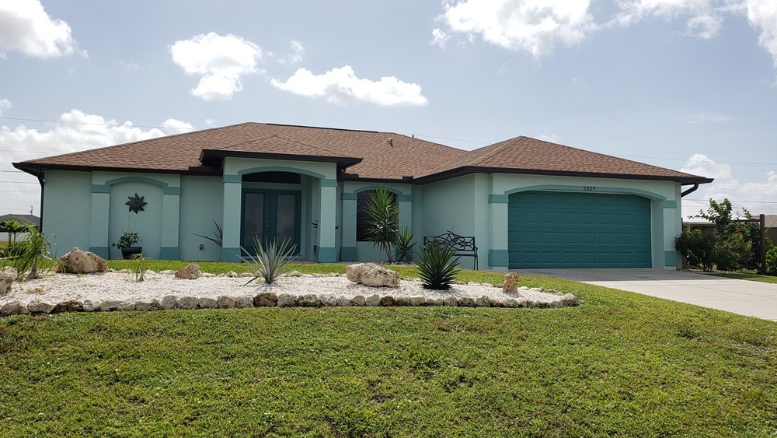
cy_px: 206
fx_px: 598
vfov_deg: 40.2
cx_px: 382
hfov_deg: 66.0
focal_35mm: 29
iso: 50
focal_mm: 4.3
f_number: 2.4
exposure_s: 1/2260
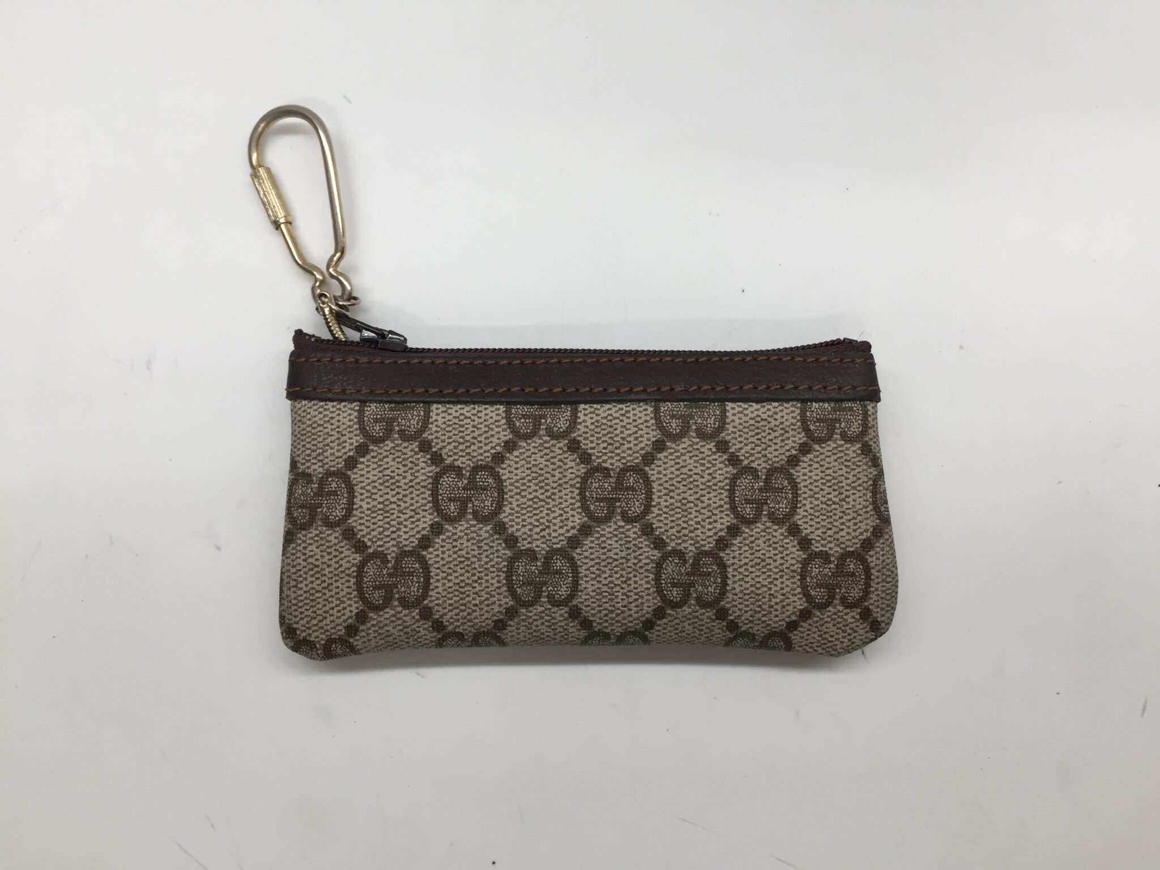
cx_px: 580
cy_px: 435
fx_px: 972
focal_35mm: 29
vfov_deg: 48.2
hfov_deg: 61.7
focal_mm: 4.15
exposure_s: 1/40
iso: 32
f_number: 2.2
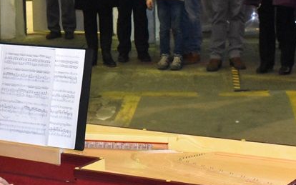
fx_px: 946
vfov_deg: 11.1
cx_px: 34
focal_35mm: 117
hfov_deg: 17.5
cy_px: 9
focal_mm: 31
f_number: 8
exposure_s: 1/60
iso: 6400
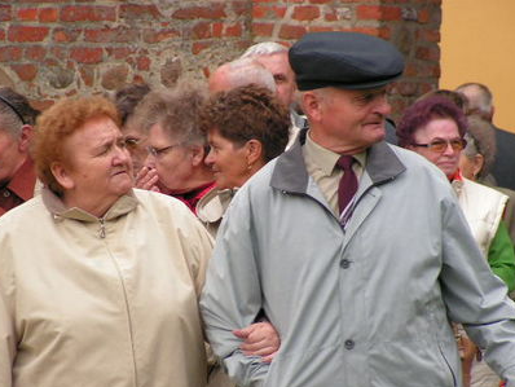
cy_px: 232
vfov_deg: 6.4
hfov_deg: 8.6
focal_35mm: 231
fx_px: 3439
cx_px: 243
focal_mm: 30.8
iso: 125
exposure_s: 1/200
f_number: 3.4
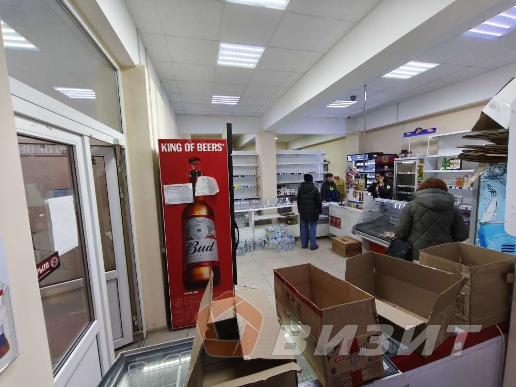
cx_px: 258
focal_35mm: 15
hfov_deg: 98.2
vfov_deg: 81.7
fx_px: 224
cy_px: 194
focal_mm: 1.91
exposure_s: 1/33.3
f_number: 2.2
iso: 125
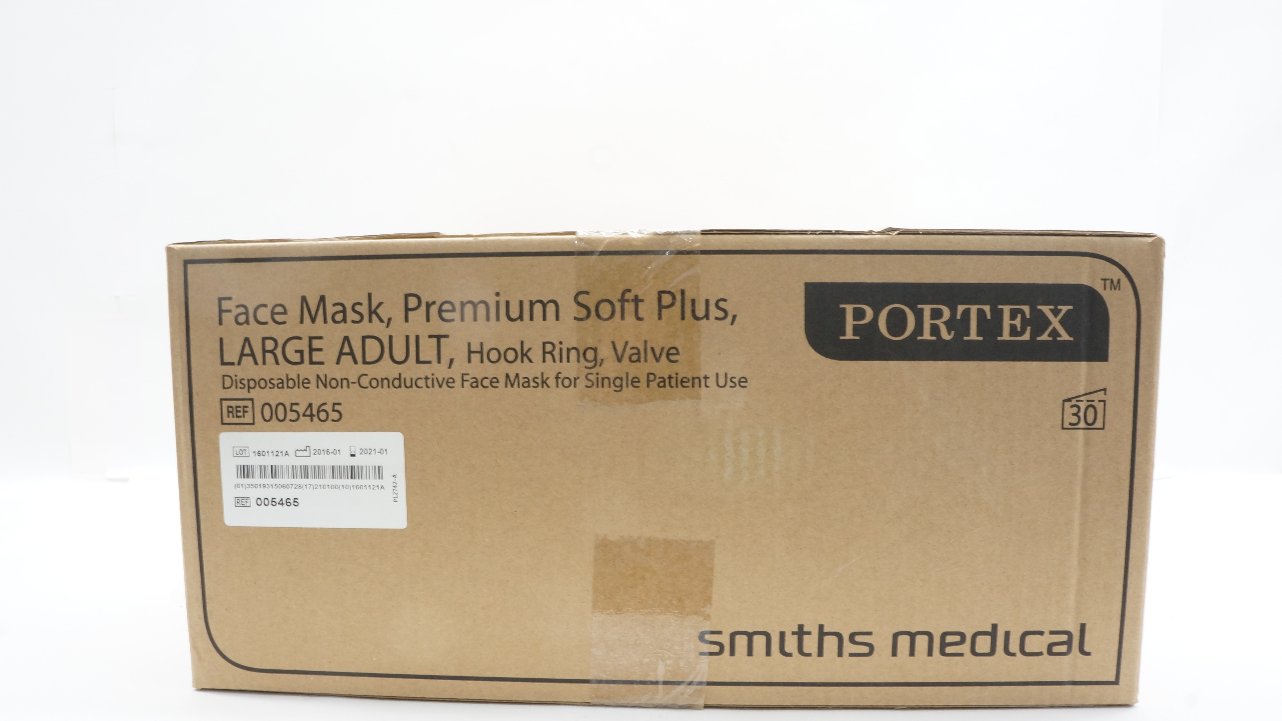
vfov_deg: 40.1
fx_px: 986
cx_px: 649
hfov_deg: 66.1
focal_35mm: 29
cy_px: 420
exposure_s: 1/10
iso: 800
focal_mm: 18
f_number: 14
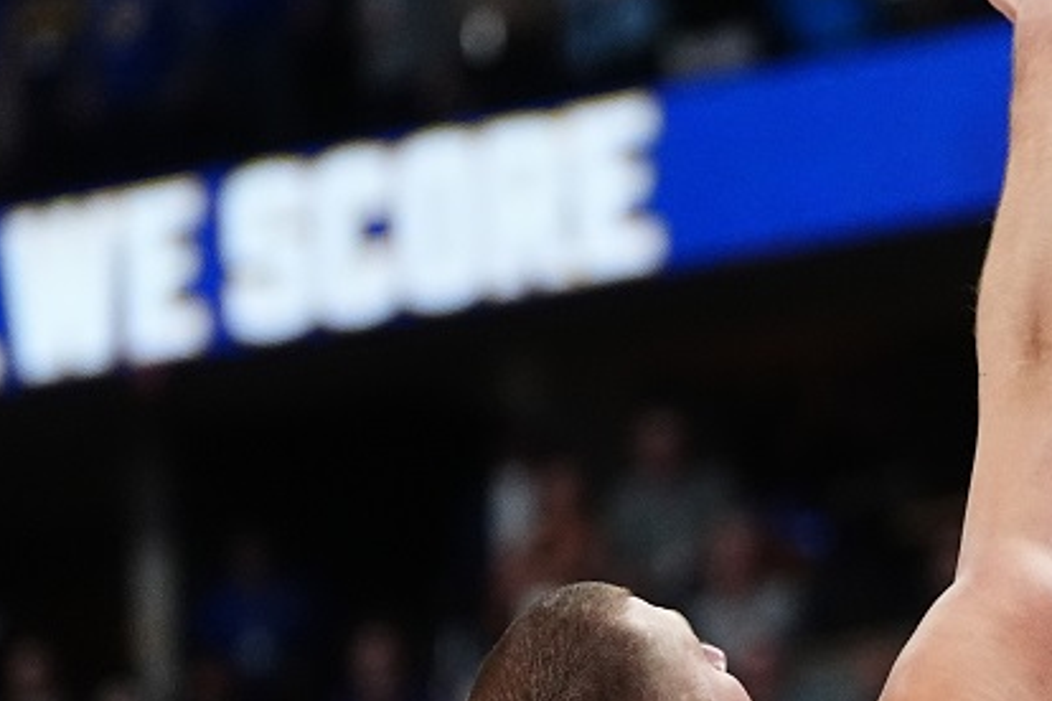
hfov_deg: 5.7
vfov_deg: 3.8
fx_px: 10578
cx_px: 1141
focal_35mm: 362
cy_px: 660
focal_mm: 125
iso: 5000
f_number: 2.8
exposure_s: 1/2500
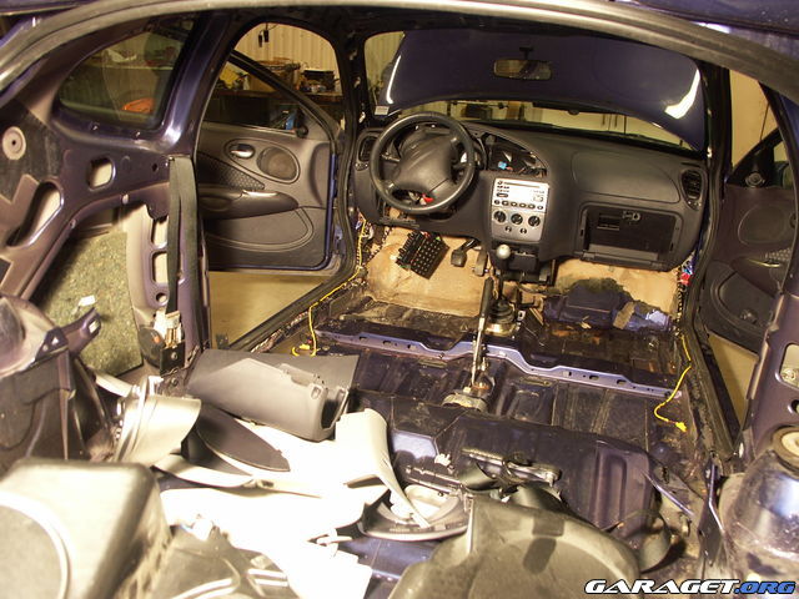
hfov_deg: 63.4
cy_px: 300
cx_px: 400
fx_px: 646
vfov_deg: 49.7
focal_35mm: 28
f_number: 2.8
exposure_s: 1/13
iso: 100
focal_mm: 7.21
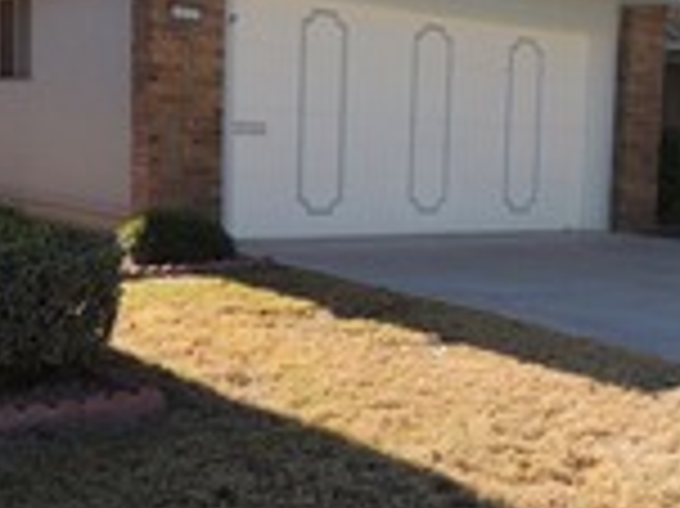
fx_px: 1080
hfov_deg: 33.6
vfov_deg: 26.5
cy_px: 265
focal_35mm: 55
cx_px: 576
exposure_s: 1/640
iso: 100
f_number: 3
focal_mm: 4.3
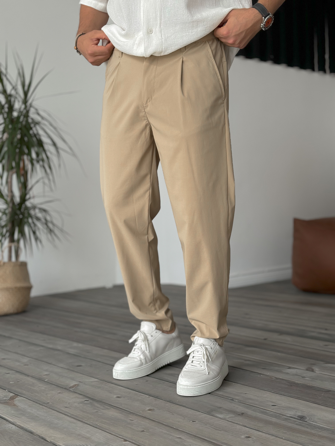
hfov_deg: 30.3
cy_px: 223
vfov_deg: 39.7
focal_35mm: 48
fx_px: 619
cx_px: 168
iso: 64
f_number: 1.8
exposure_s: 1/180
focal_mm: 6.76
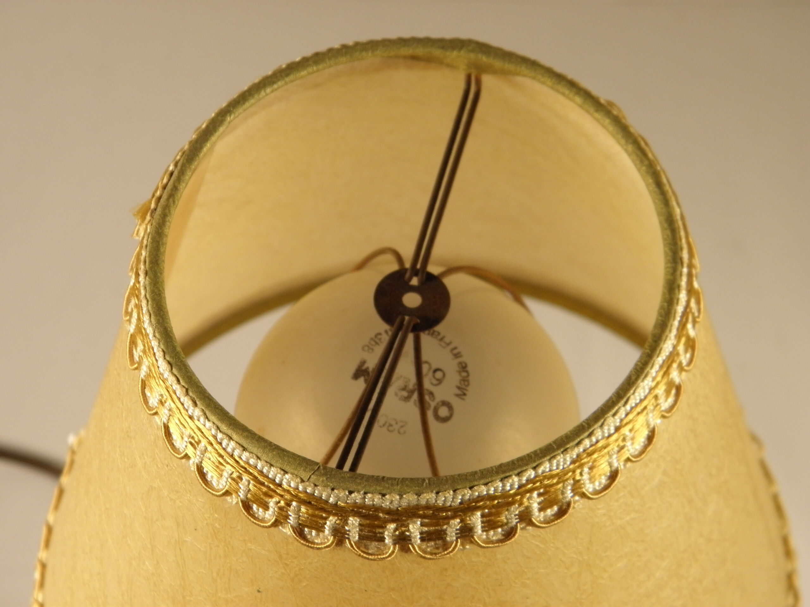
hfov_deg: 24.4
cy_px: 304
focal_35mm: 80
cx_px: 405
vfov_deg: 18.4
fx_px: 1872
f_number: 4.4
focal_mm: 14.3
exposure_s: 1/50
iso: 160
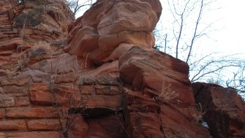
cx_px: -12
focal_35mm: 91
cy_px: 91
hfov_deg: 22.3
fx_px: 592
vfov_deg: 13.3
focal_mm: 27
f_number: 5
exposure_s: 1/100
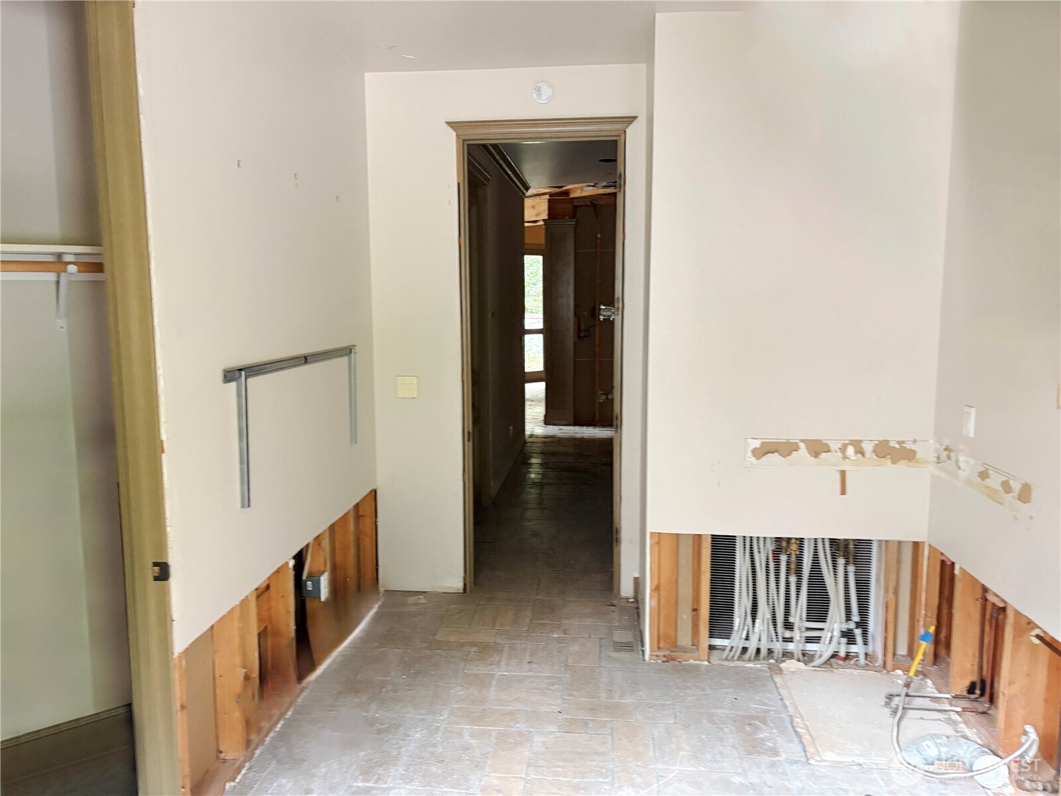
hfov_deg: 67.3
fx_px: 797
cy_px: 398
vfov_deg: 53.1
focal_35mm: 26
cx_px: 530
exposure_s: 1/59
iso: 500
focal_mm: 5.96
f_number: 1.6
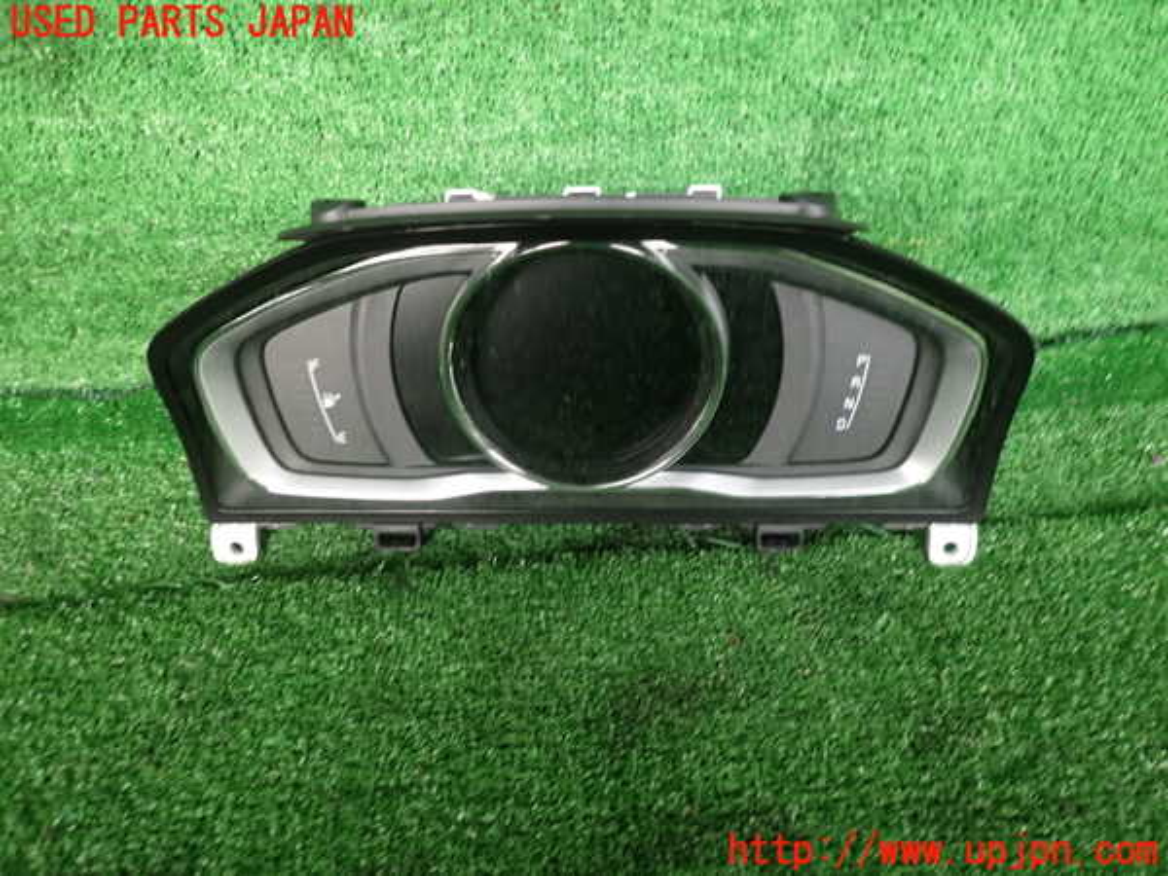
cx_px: 584
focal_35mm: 25
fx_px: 844
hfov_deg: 69.4
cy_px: 438
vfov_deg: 54.9
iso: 200
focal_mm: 4.5
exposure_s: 1/30
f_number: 2
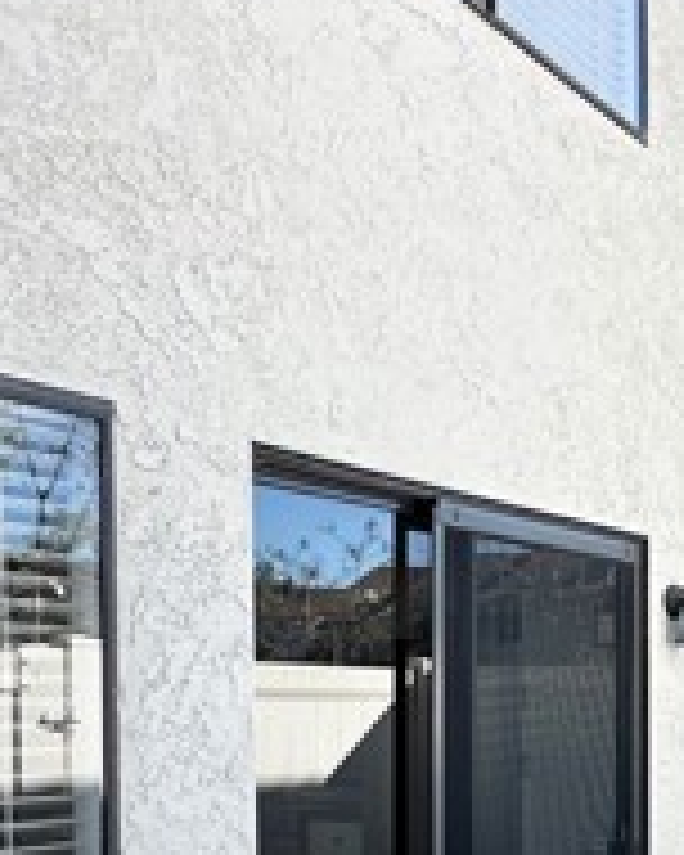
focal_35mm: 46
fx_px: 1164
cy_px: 724
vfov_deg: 38.3
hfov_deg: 28.5
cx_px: 819
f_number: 2.2
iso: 50
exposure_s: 1/875
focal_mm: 2.22
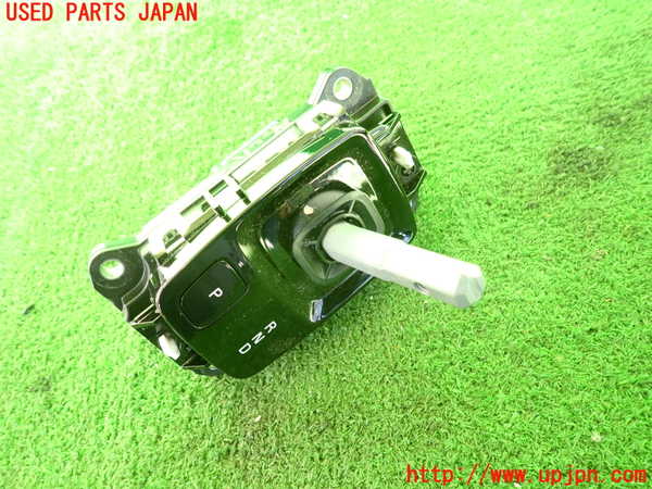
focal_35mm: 25
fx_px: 471
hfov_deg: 69.4
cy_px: 244
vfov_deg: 54.9
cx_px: 326
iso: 200
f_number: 2
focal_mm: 4.5
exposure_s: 1/30
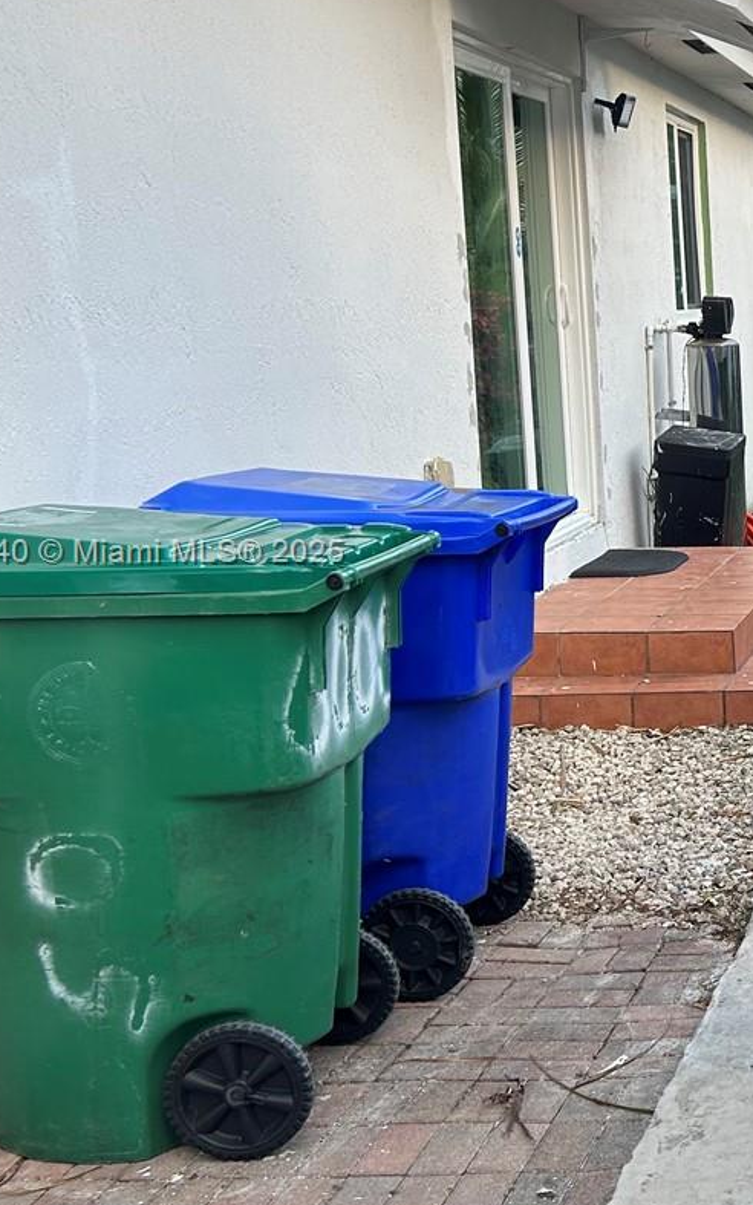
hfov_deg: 20.4
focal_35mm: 56
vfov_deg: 36.3
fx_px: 1838
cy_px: 554
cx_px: 1079
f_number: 1.5
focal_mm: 5.7
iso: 50
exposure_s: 1/387
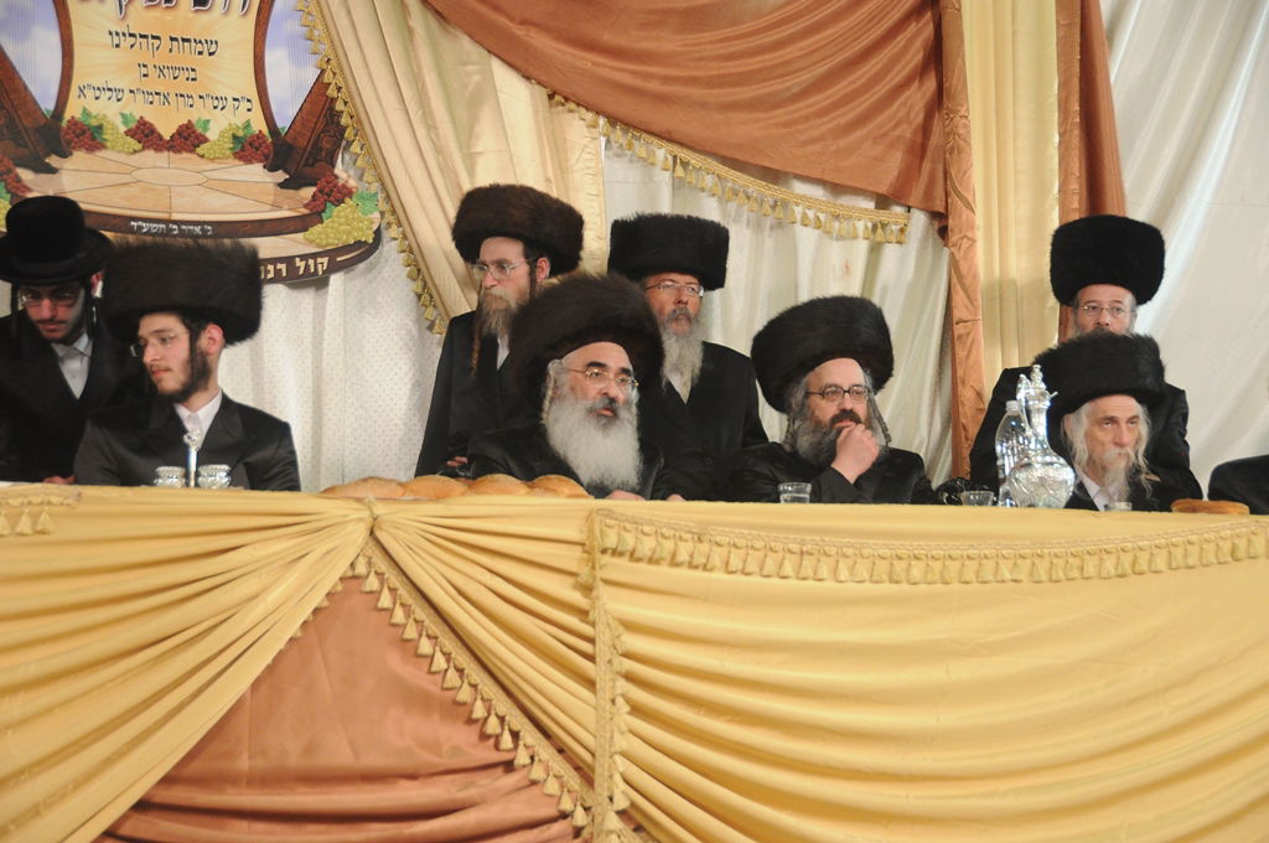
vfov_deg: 17.4
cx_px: 634
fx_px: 2746
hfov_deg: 26.0
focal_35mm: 78
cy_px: 422
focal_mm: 52
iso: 1600
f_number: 5
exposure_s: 1/30
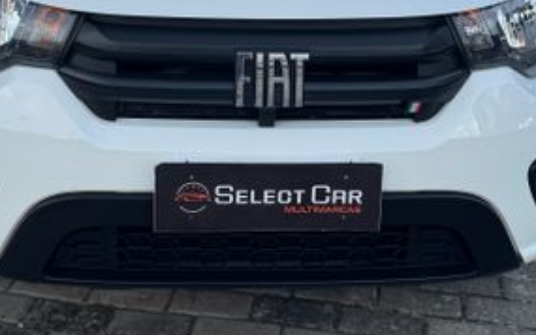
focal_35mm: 42
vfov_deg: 28.9
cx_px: 237
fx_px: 613
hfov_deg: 47.1
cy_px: 15
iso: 80
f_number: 1.78
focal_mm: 6.76
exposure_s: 1/1597
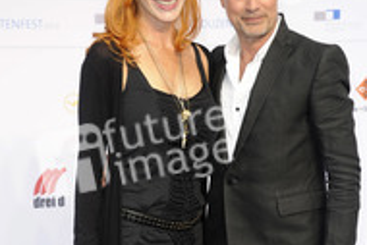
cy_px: 249
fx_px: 1030
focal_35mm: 101
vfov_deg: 13.4
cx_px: 191
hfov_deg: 20.2
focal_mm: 48
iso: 640
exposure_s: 1/160
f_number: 5.6
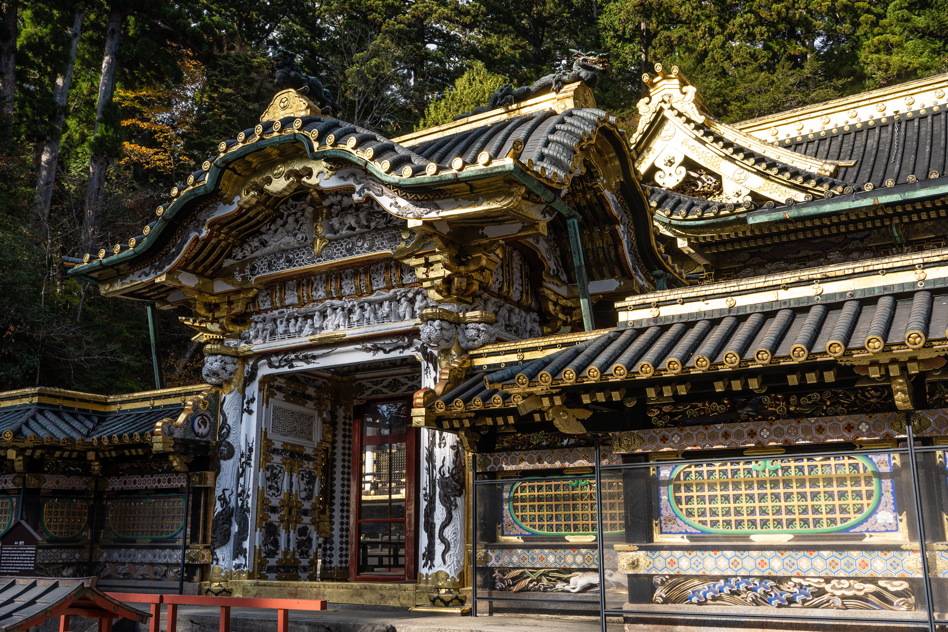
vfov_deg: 38.2
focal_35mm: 35
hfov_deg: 54.9
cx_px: 474
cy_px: 316
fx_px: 912
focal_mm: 23.1
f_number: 5.6
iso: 100
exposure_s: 1/400
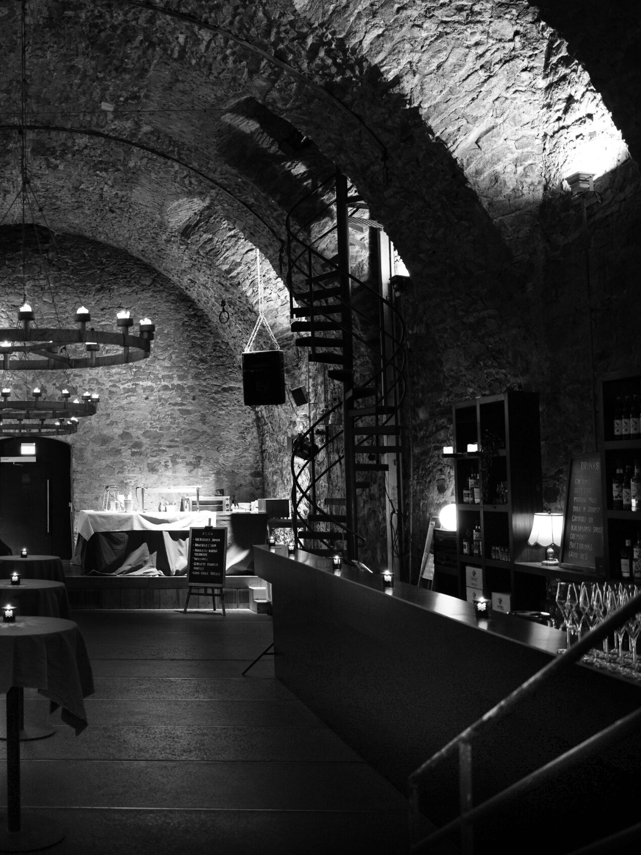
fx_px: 864
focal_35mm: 35
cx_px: 12
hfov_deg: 36.8
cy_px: 431
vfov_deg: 52.6
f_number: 2.8
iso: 320
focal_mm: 24
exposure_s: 1/15
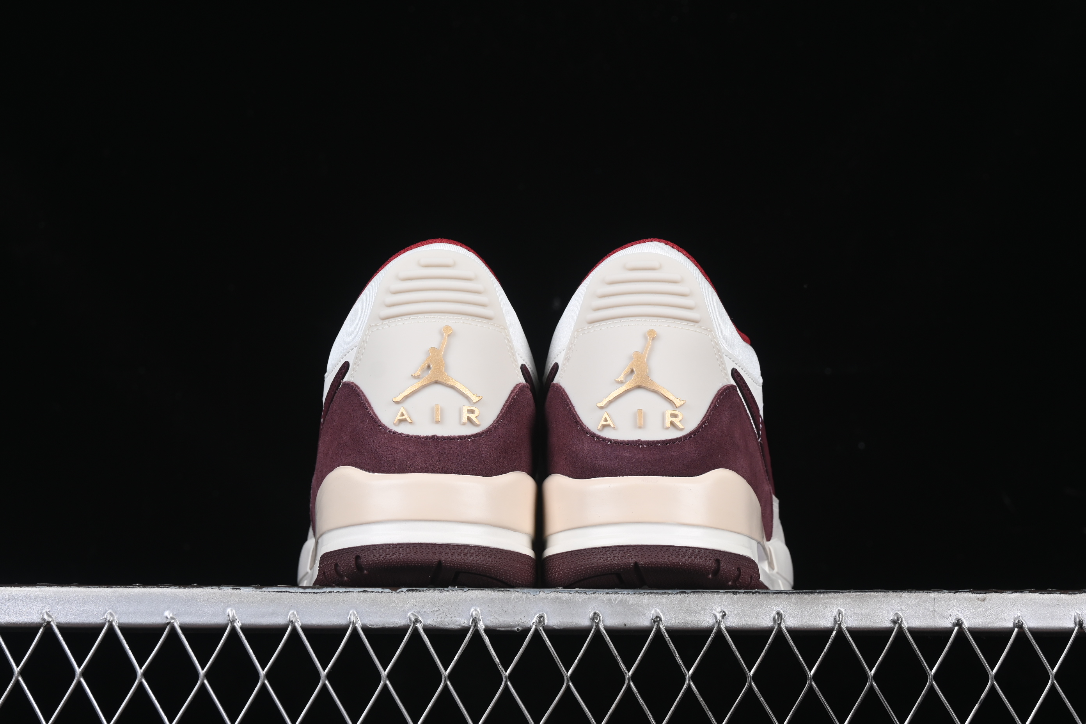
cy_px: 362
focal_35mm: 75
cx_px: 543
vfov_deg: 18.2
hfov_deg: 27.0
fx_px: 2262
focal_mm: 50
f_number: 8
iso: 160
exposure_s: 1/80
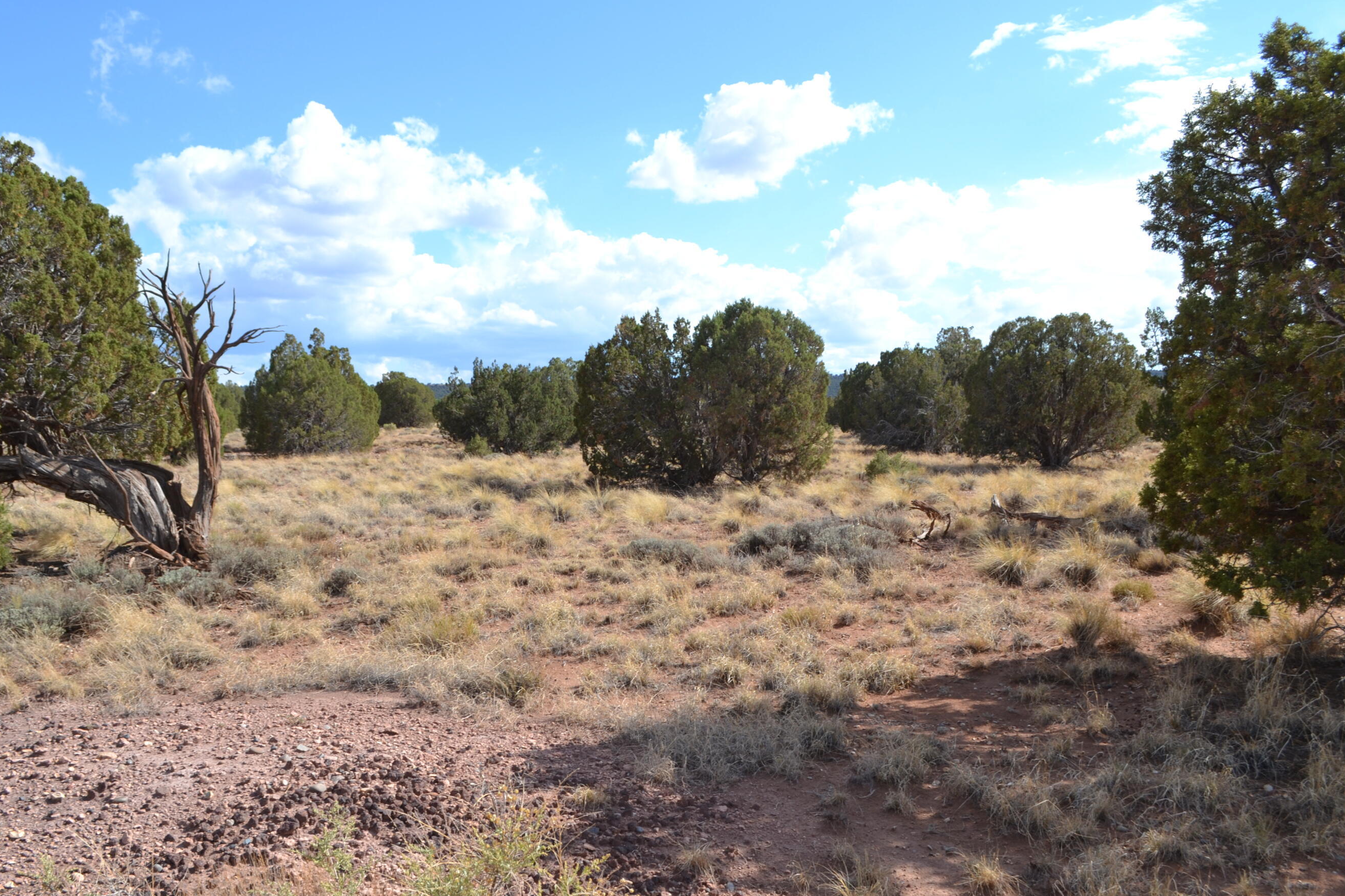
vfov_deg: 38.9
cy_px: 483
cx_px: 634
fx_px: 1270
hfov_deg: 55.8
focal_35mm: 34
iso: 100
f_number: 8
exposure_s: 1/250
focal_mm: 20
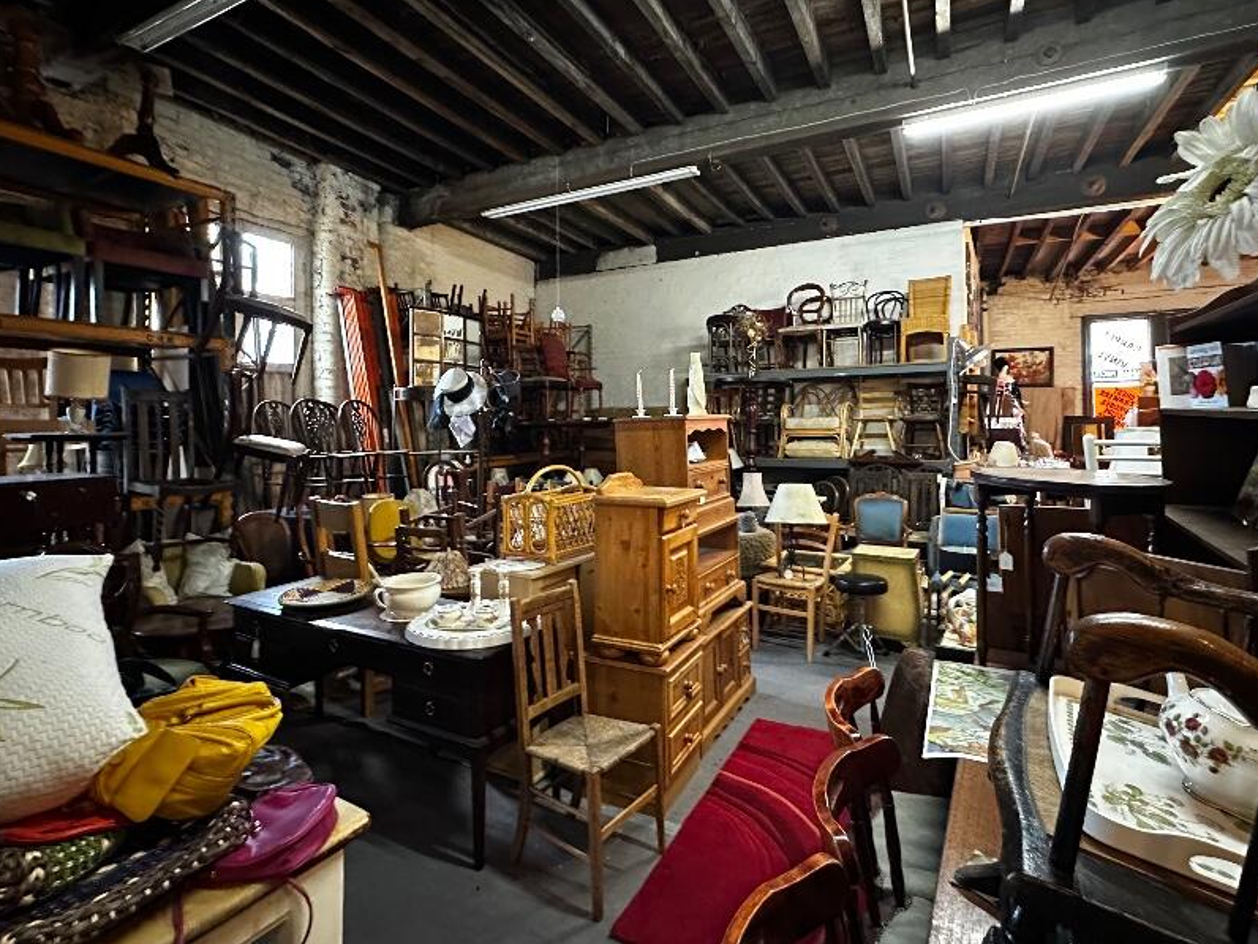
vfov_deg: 71.3
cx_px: 650
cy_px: 414
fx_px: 654
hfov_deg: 87.7
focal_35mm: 18
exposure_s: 1/34
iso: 800
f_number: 2.2
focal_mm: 2.22
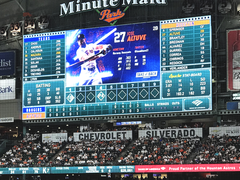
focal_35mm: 127
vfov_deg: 11.7
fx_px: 880
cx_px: 39
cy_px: 118
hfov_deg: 15.4
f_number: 2.8
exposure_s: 1/60
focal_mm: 6.6
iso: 64
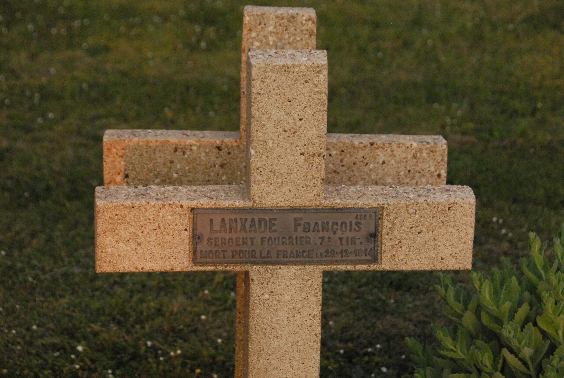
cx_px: 282
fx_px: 1648
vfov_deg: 13.1
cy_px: 189
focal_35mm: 105
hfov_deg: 19.4
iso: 1600
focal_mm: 70
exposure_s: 1/500
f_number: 7.1
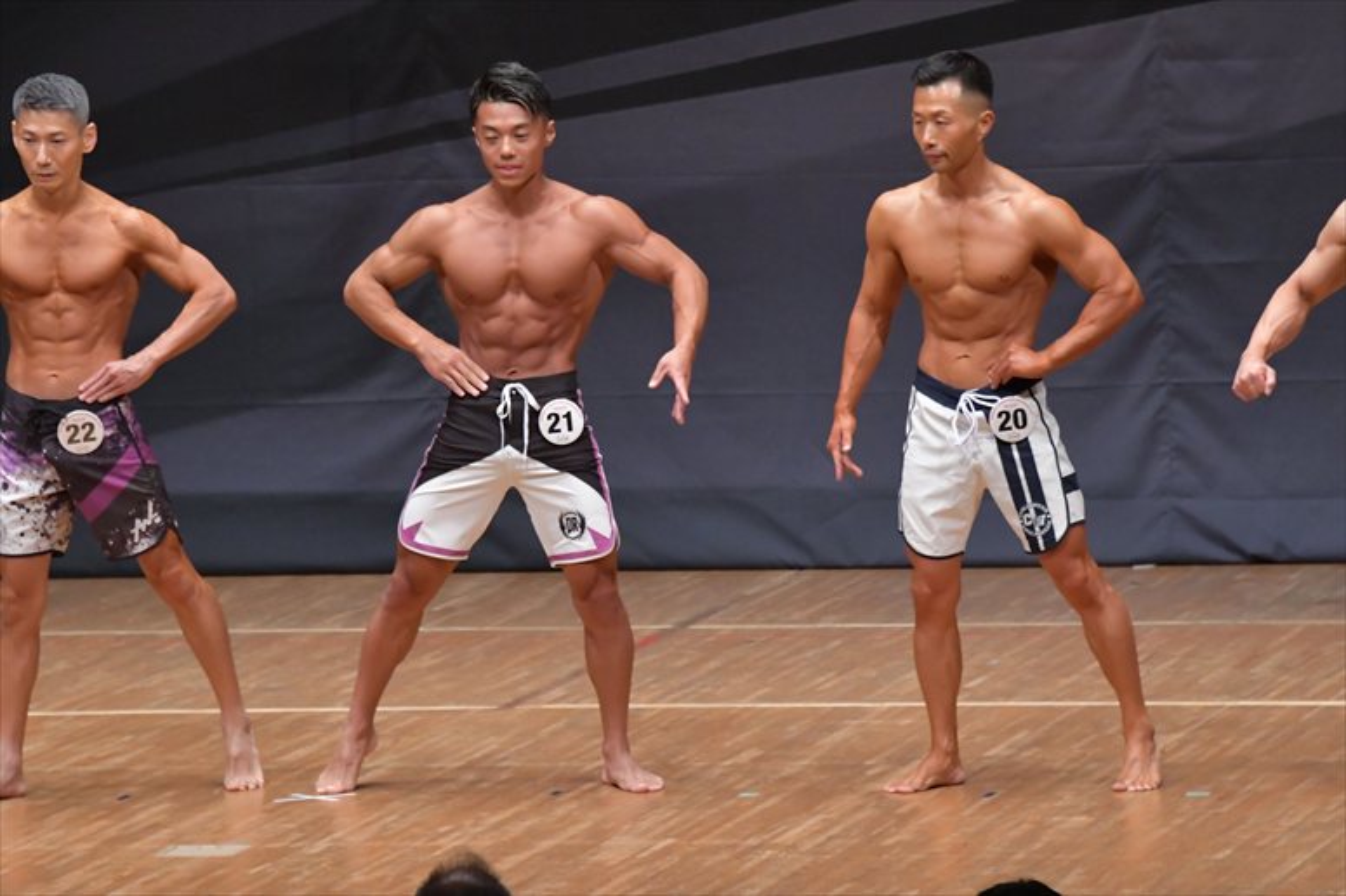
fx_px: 10651
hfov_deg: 7.2
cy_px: 448
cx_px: 673
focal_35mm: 285
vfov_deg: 4.8
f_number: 5.6
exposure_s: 1/400
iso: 6400
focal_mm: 190
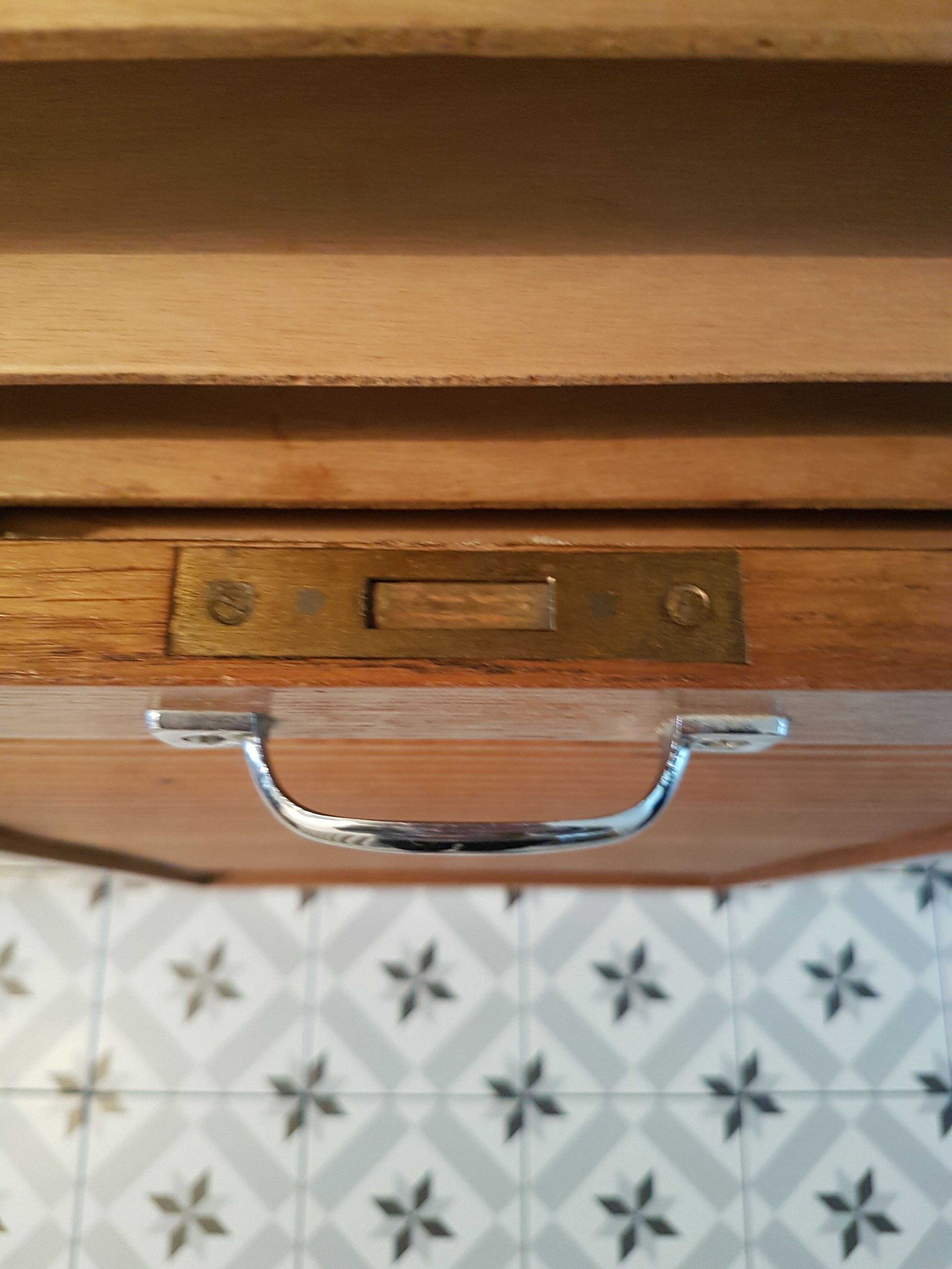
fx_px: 953
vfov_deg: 67.3
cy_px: 634
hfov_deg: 53.1
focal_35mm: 26
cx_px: 476
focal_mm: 4.2
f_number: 1.7
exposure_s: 1/11
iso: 250
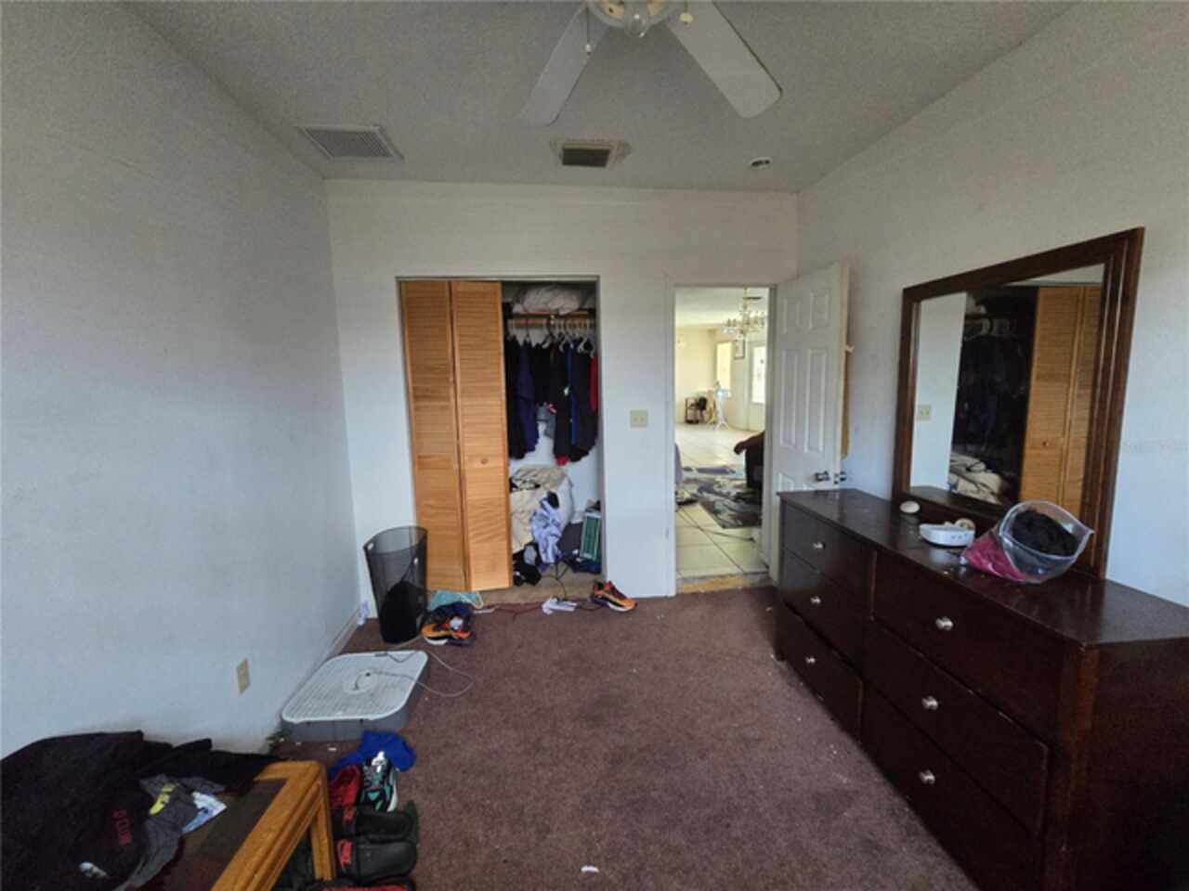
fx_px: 447
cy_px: 446
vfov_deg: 89.9
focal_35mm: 13
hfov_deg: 106.2
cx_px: 594
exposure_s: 1/60
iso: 800
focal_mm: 2.2
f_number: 2.2
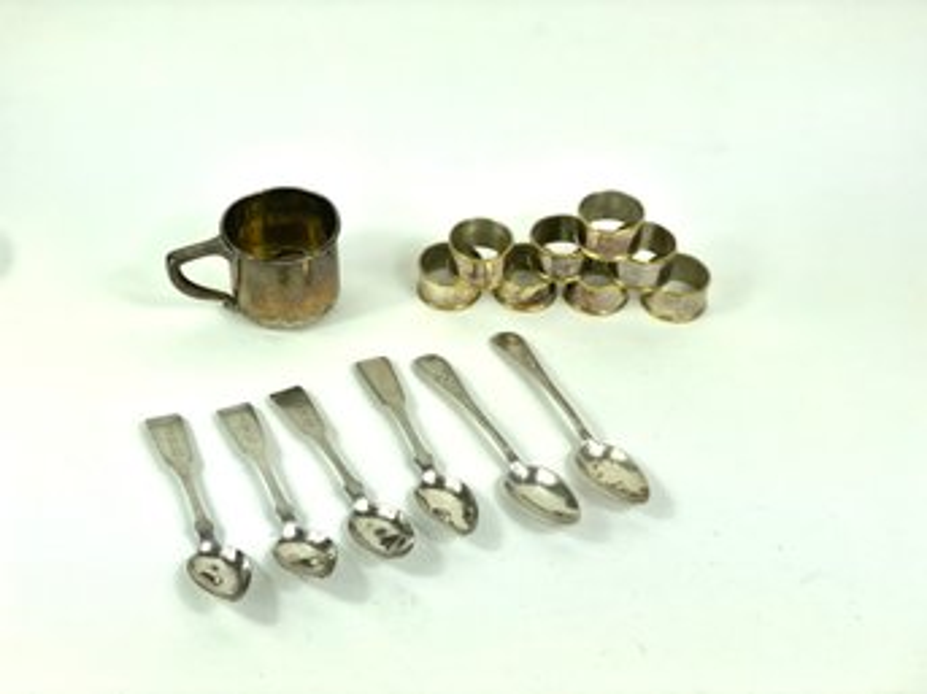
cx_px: 464
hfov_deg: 36.8
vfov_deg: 28.0
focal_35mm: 52
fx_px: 1392
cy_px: 347
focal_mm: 6
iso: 20
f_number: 2
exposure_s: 1/324
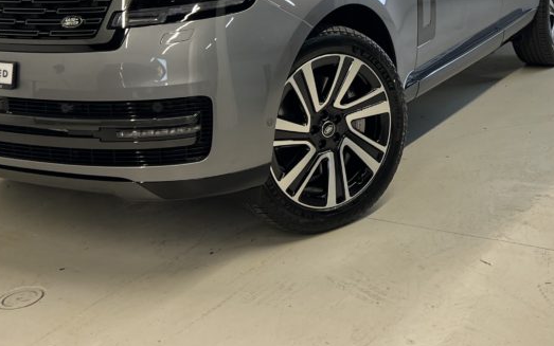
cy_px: -39
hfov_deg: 37.1
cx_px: 378
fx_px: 815
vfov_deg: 22.6
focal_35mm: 54
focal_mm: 5.7
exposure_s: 1/100
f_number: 1.5
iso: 64
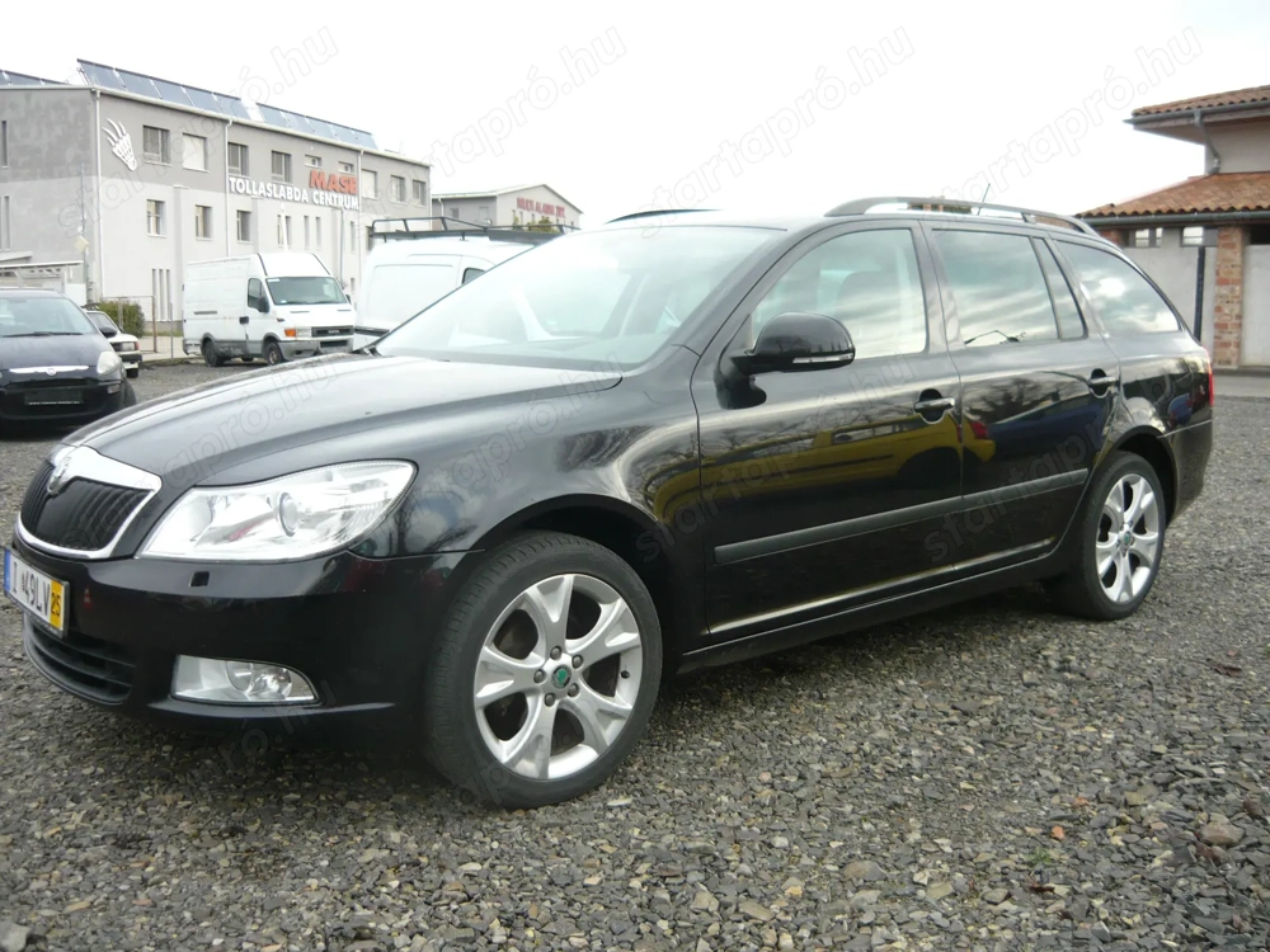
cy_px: 476
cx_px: 635
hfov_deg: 55.4
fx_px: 1211
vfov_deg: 42.9
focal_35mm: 33
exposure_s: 1/160
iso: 100
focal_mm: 5.5
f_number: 2.8
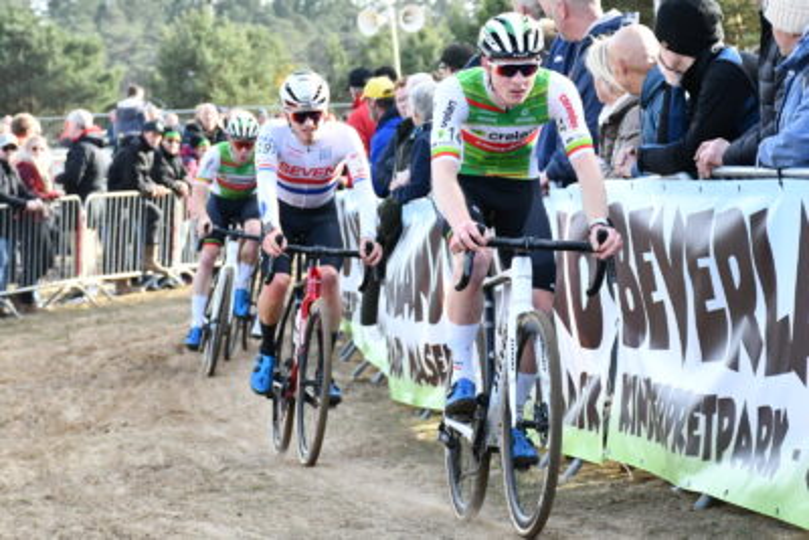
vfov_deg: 11.4
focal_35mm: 120
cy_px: 270
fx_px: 2697
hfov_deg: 17.1
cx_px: 404
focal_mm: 80
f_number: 5.6
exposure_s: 1/800
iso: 1600
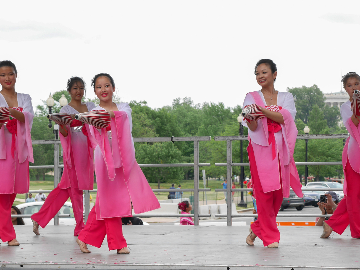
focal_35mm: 111
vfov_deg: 13.3
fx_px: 1155
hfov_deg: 17.7
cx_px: 172
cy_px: 129
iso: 200
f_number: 5
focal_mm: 35
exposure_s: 1/250
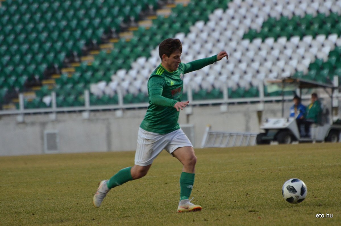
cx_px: 170
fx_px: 4254
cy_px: 113
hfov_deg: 4.6
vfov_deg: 3.0
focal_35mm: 450
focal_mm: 300
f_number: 5.6
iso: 1250
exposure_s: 1/500
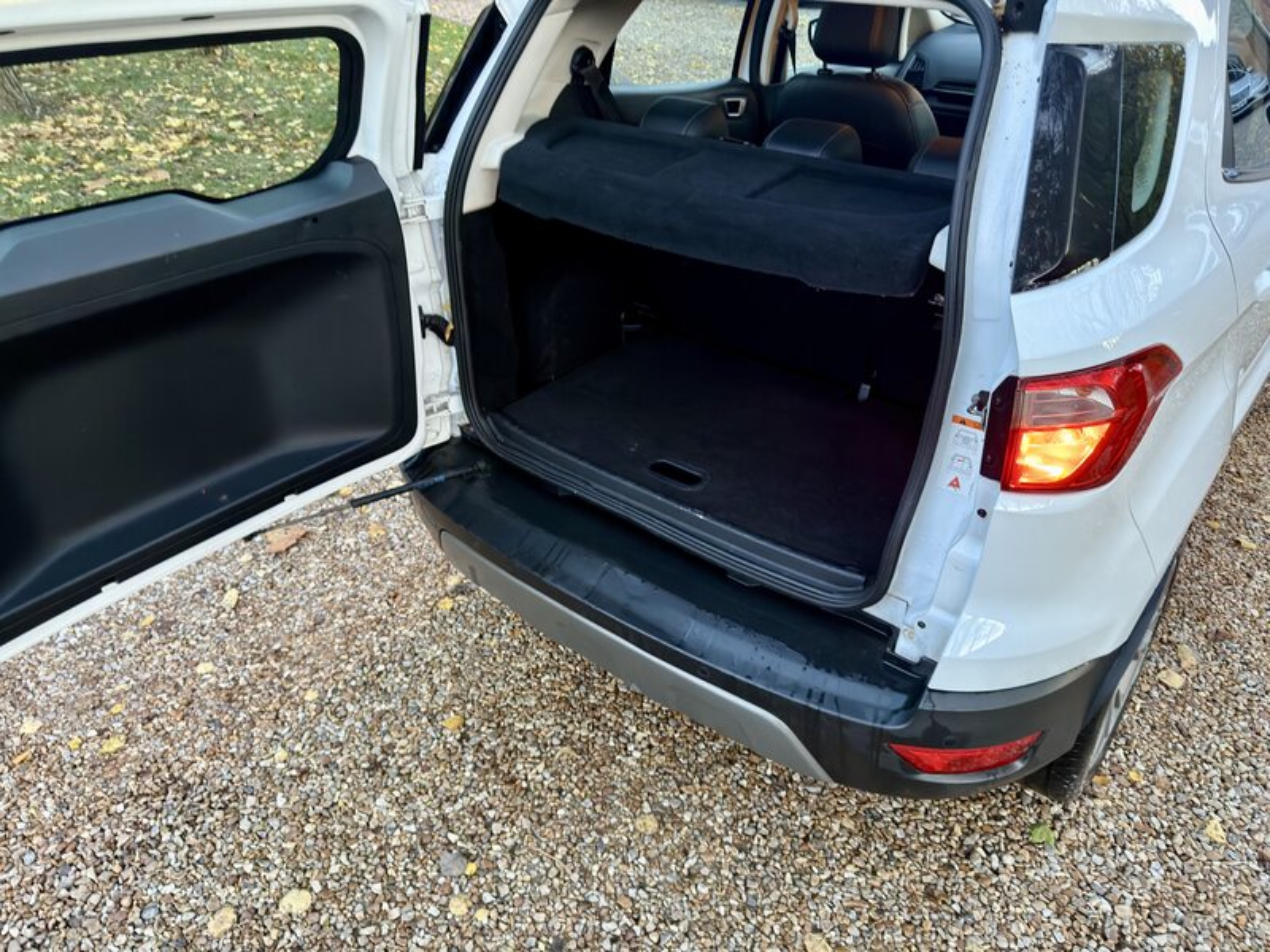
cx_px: 635
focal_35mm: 24
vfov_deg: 56.8
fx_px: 881
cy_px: 476
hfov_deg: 71.6
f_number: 1.78
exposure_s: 1/30
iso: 640
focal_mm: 6.76
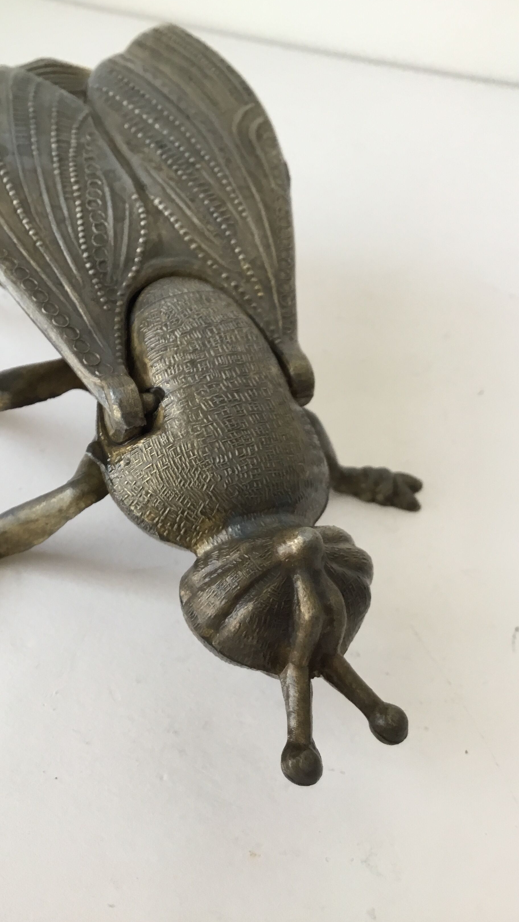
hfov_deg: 34.4
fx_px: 832
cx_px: 189
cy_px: 461
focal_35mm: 34
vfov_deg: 58.0
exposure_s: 1/33
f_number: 2.4
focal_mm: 3.3
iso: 32
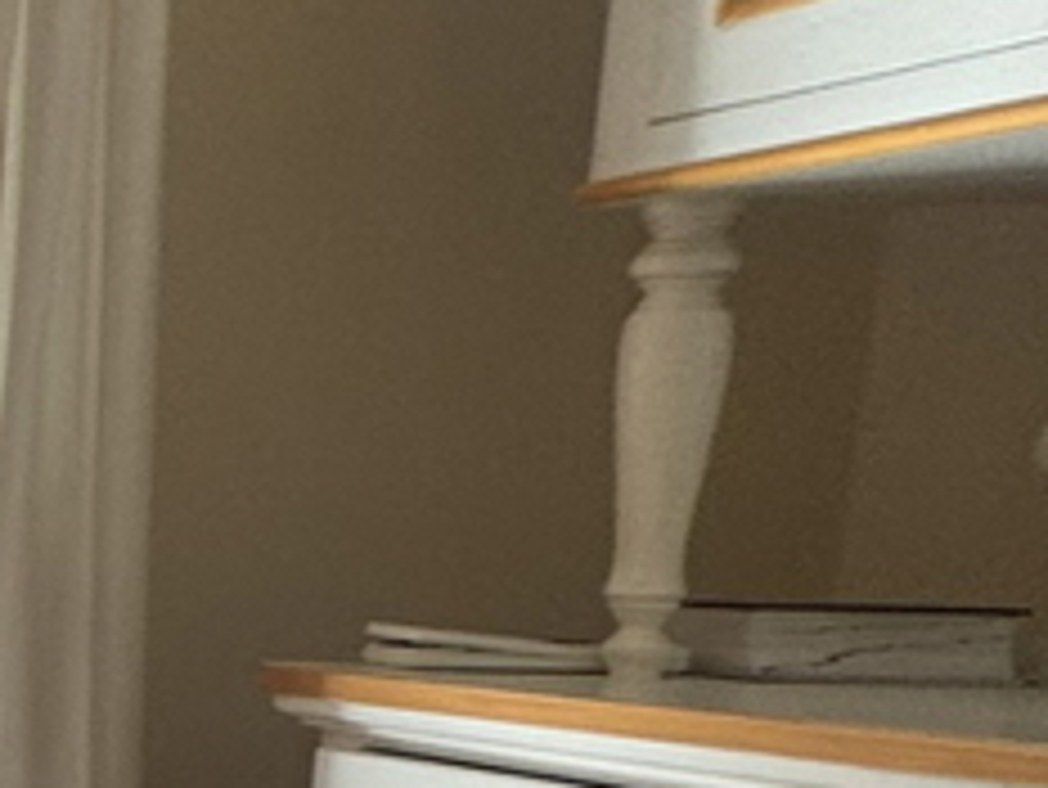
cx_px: -1538
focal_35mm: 72
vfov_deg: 20.0
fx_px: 2181
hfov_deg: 14.7
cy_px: 743
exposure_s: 1/100
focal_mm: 2.22
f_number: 2.2
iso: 50
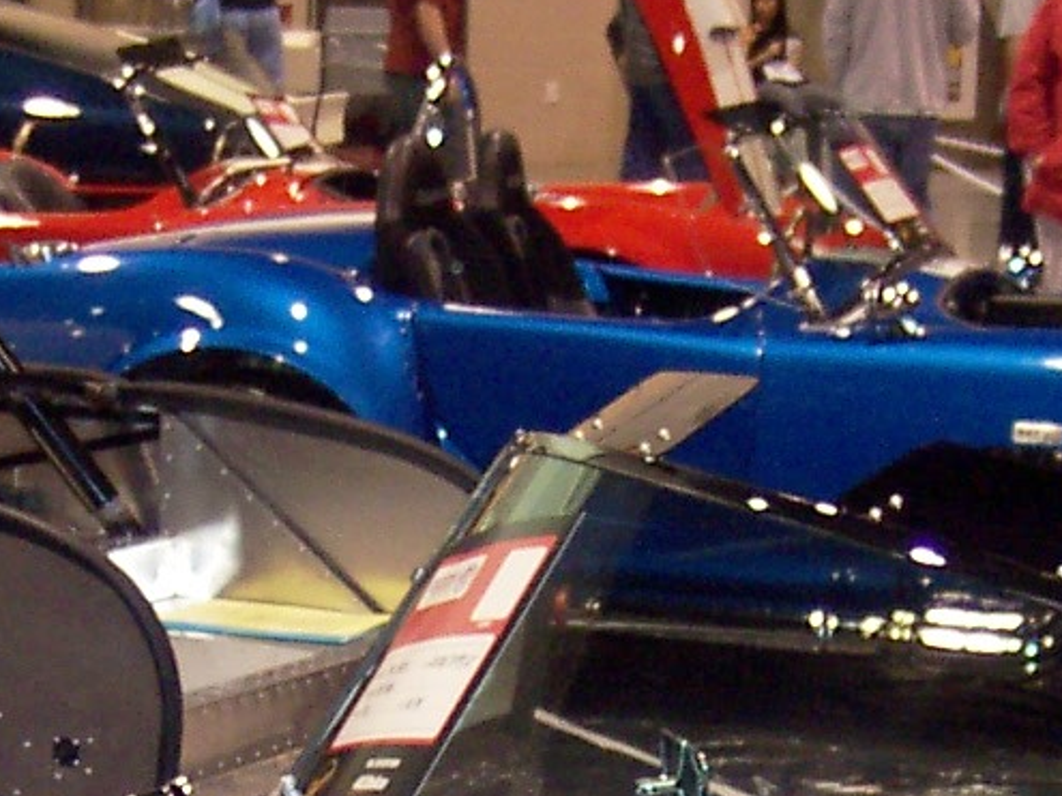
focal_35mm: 156
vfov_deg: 9.3
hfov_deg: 12.7
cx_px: 515
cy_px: 1161
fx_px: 4785
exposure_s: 1/30
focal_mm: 8
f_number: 2.8
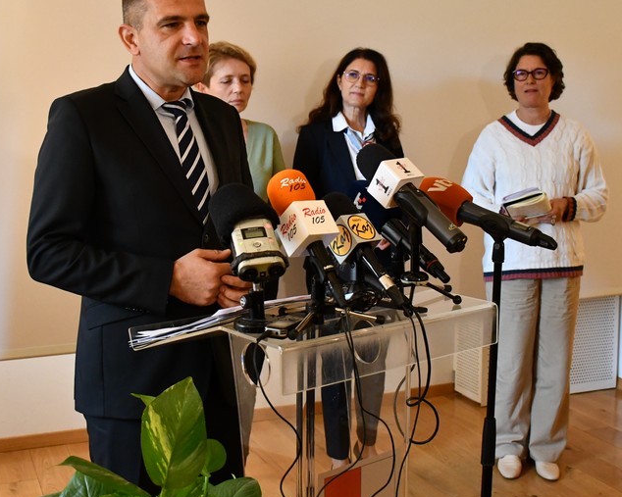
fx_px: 920
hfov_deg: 37.3
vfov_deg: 30.2
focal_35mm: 50
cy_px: 201
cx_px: 308
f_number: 3.5
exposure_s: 1/125
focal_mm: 22
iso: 2500
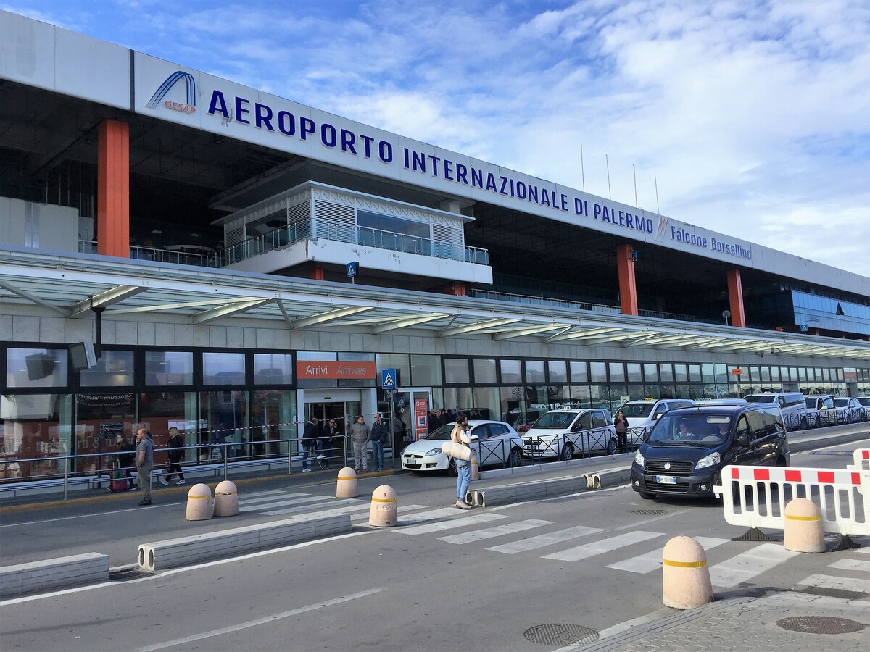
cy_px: 326
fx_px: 729
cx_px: 435
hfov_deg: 61.7
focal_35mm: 29
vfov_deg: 48.2
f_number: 2.2
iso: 32
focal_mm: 4.15
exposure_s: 1/1130
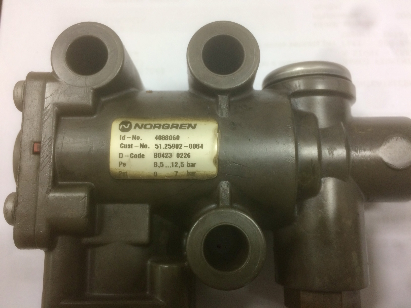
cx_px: 206
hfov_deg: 61.7
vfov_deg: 48.2
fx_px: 344
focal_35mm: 29
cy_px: 154
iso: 100
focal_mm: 4.15
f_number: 2.2
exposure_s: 1/33
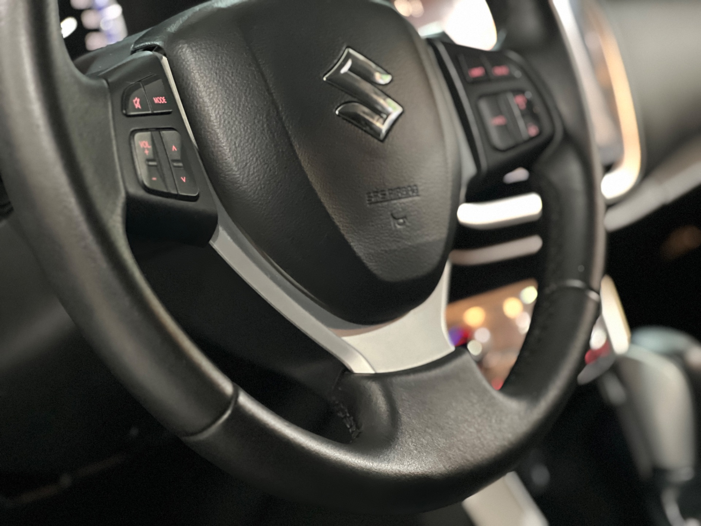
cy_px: 263
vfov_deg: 19.1
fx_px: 1559
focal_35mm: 77
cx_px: 350
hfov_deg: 25.3
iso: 1000
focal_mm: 9
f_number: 2.8
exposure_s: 1/15
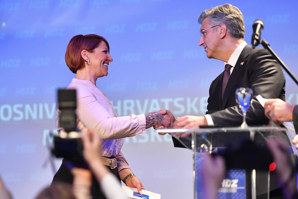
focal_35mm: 160
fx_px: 1324
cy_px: 100
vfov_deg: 8.6
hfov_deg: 12.8
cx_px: 149
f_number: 4
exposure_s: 1/200
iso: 2500
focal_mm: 160
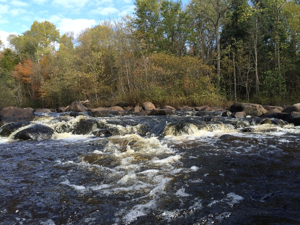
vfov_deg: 48.2
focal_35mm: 29
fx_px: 251
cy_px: 112
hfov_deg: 61.7
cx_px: 150
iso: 32
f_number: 2.2
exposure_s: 1/672
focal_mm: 4.15
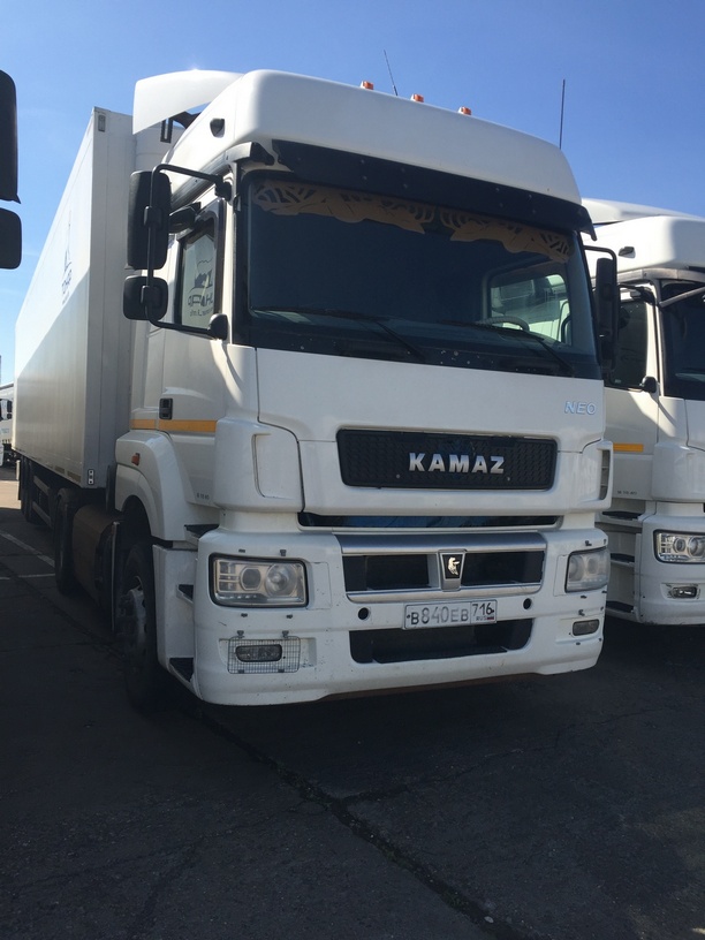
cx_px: 352
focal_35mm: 29
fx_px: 787
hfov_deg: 48.2
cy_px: 470
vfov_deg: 61.7
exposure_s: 1/1364
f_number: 2.2
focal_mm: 4.15
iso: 32
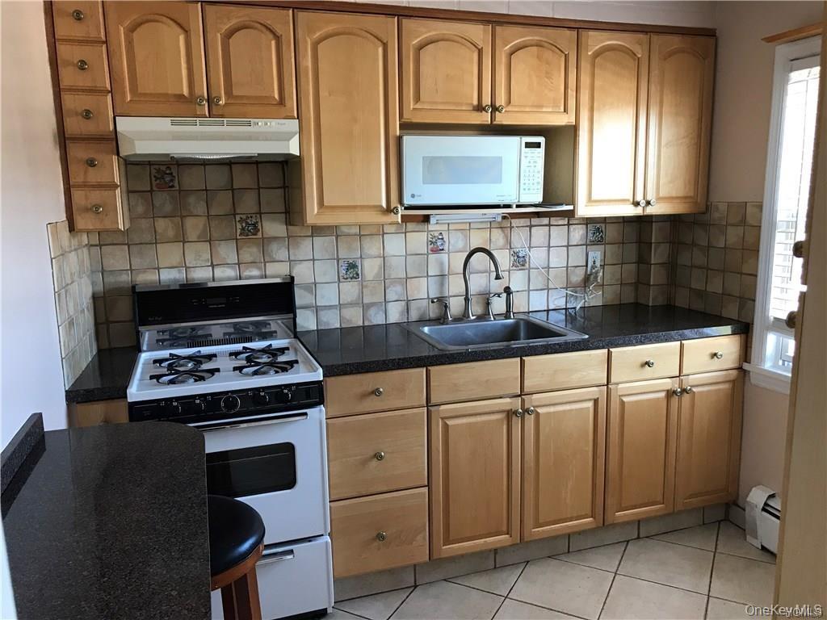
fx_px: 669
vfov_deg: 49.7
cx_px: 414
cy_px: 310
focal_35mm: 28
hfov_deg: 63.4
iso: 40
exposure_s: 1/20
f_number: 1.8
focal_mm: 3.99
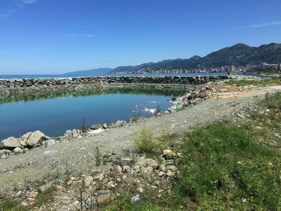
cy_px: 106
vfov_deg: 48.2
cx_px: 140
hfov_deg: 61.7
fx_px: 235
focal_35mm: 29
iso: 32
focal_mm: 4.15
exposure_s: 1/2083
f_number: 2.2
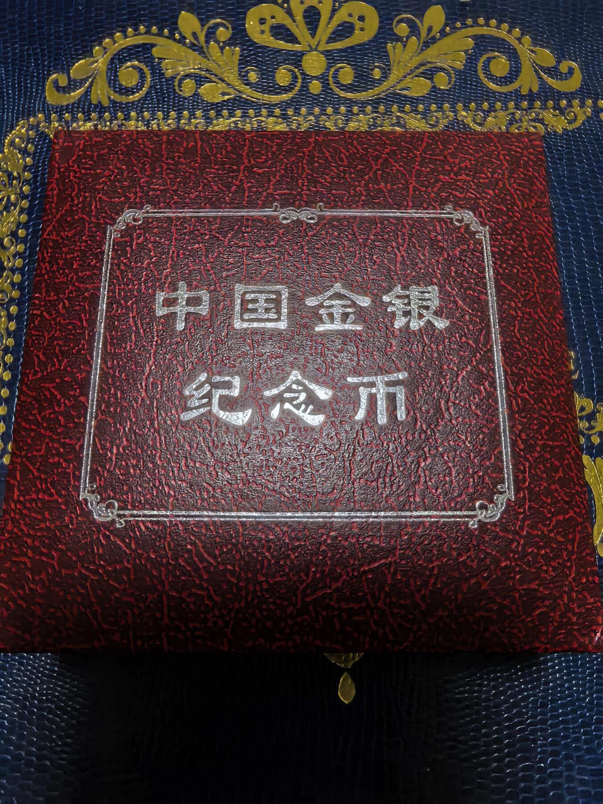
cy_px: 402
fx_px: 557
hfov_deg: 56.8
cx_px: 302
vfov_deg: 71.6
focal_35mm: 24
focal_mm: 1.68
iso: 200
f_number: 2.2
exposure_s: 1/33.3
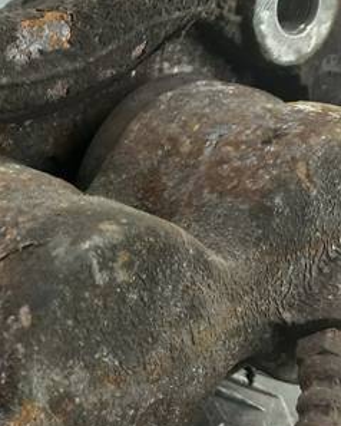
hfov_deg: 17.8
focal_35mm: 84
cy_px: 238
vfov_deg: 22.7
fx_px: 1059
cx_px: -1
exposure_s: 1/50
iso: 125
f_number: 1.8
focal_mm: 4.6
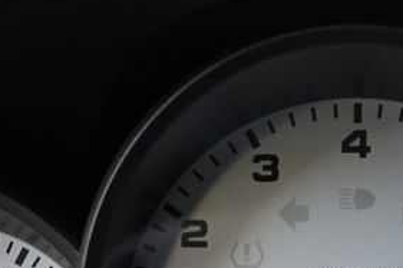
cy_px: 336
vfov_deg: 6.9
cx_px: 250
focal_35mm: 197
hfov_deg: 10.4
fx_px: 2204
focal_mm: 48
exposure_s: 1/30
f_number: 4.5
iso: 100
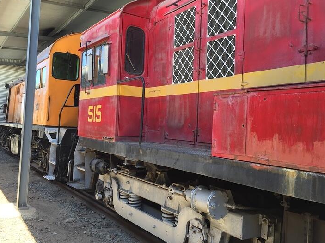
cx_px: 153
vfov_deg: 42.9
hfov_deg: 55.3
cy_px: 113
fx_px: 310
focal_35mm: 33
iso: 32
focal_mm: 4.15
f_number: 2.2
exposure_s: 1/139
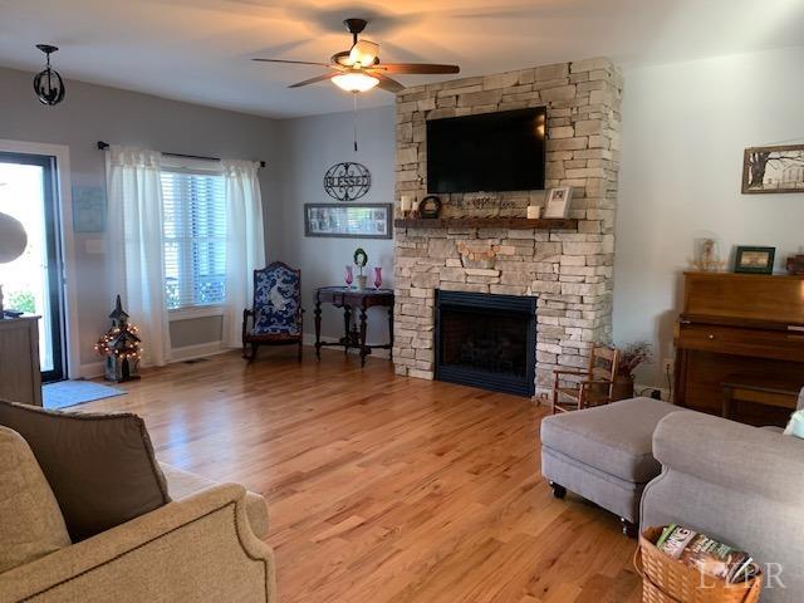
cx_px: 402
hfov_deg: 67.3
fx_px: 604
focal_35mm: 26
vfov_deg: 53.1
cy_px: 302
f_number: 1.8
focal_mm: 4.25
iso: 160
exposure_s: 1/60
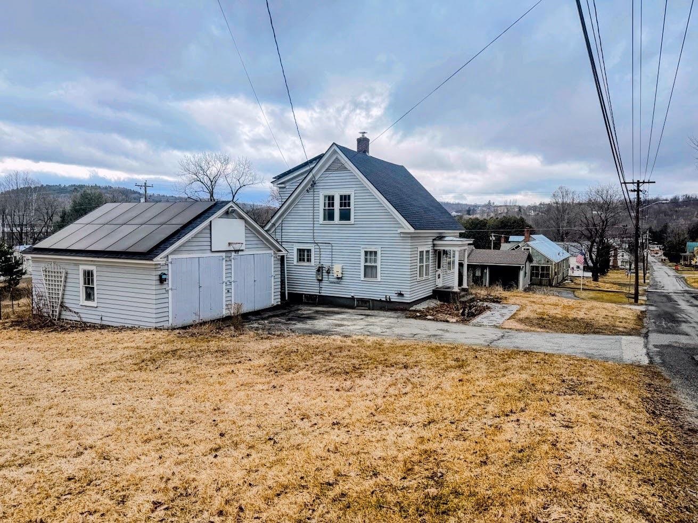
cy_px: 262
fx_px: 484
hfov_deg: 71.6
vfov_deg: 56.8
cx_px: 349
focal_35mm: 24
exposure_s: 1/2232
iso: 80
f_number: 1.78
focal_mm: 6.76
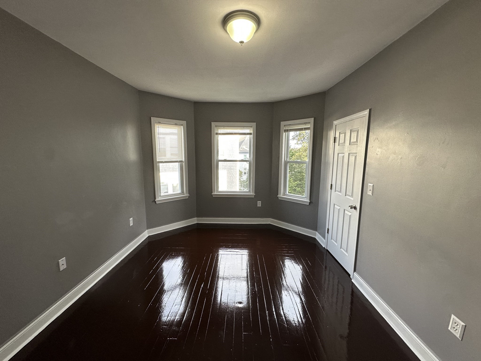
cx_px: 240
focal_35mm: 14
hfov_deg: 102.1
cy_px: 180
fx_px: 195
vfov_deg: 85.7
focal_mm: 2.22
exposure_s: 1/120
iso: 125
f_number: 2.2
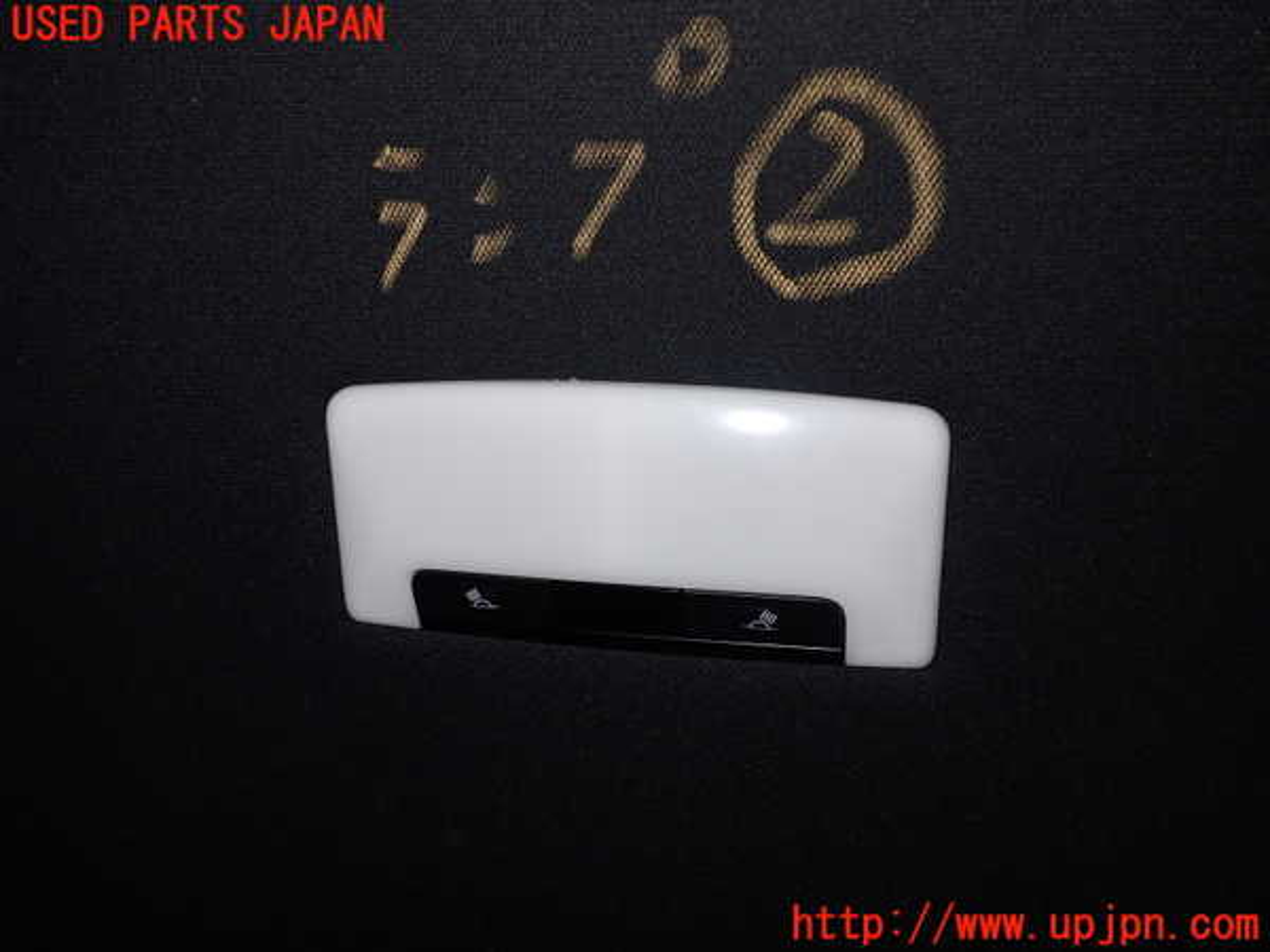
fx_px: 1101
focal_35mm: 30
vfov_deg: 46.8
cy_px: 476
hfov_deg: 60.0
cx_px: 635
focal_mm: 5.4
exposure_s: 1/30
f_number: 6.3
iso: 200
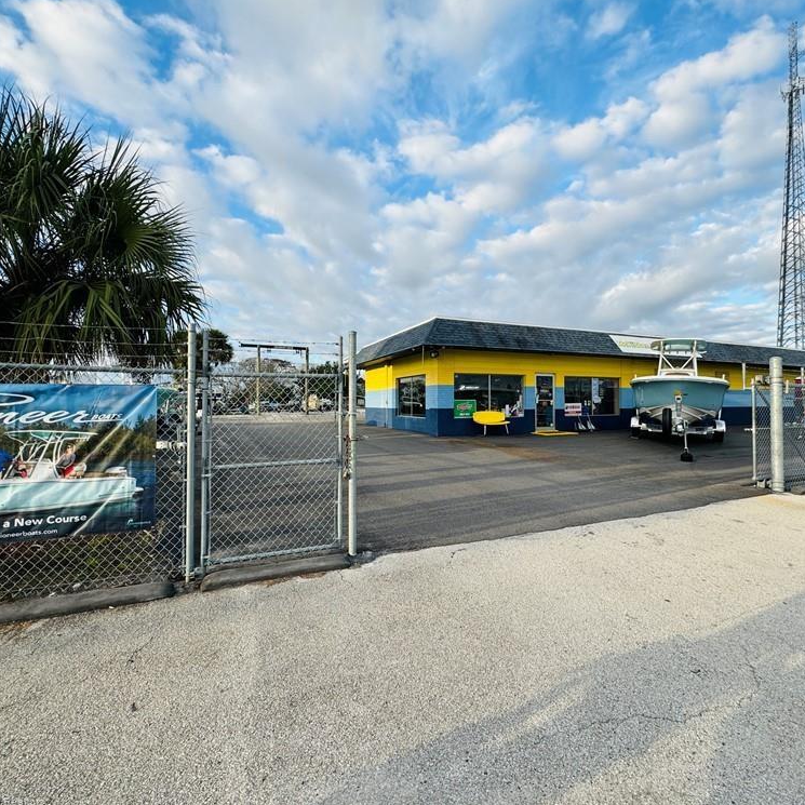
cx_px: 429
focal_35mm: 17
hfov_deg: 83.9
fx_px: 447
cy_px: 394
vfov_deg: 84.0
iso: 50
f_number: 2.2
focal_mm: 2.22
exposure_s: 1/681
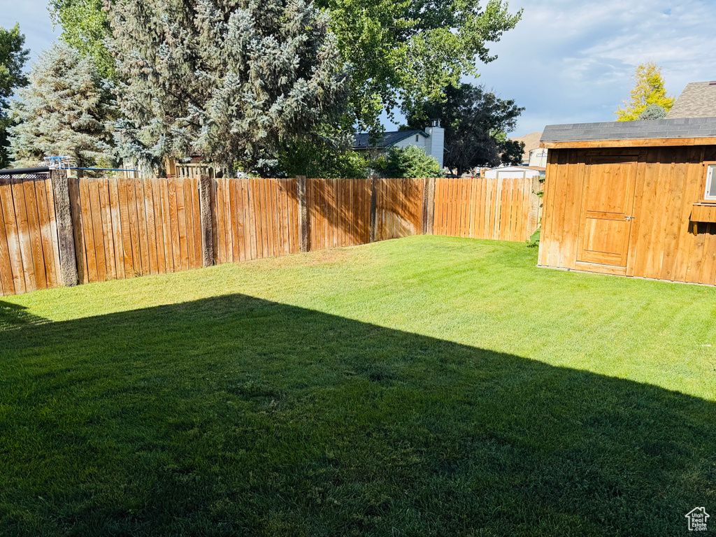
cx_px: 358
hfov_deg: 71.6
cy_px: 268
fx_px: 496
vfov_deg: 56.8
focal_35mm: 24
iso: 80
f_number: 1.78
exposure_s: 1/2611
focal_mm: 6.76
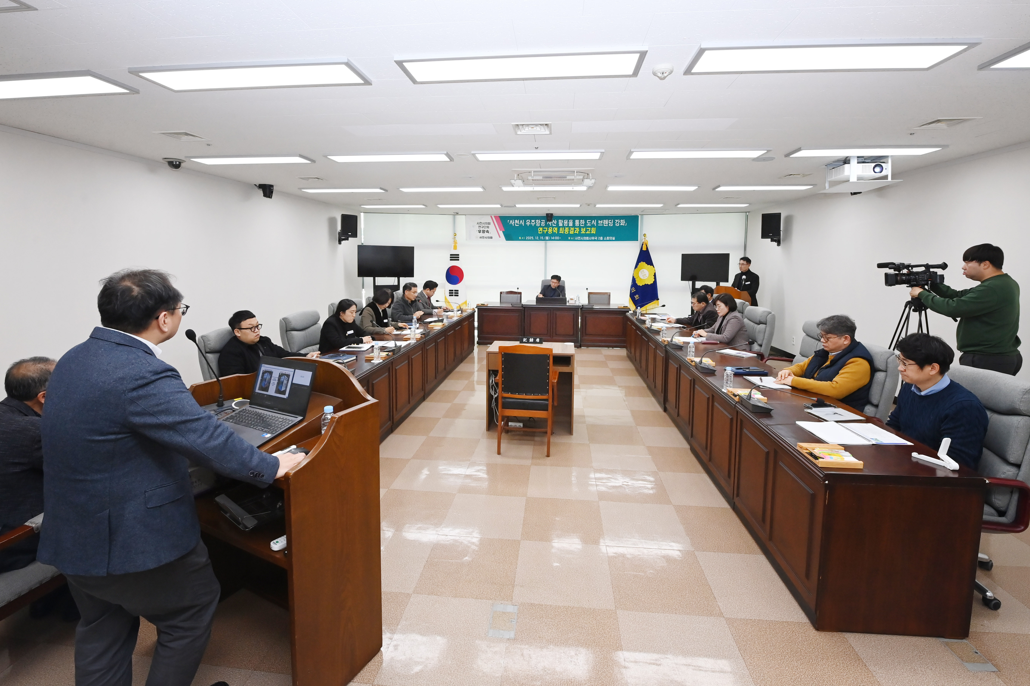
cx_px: 515
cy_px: 343
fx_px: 401
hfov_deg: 104.3
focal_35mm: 14
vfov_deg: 81.2
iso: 2500
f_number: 7.1
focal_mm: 14
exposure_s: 1/250
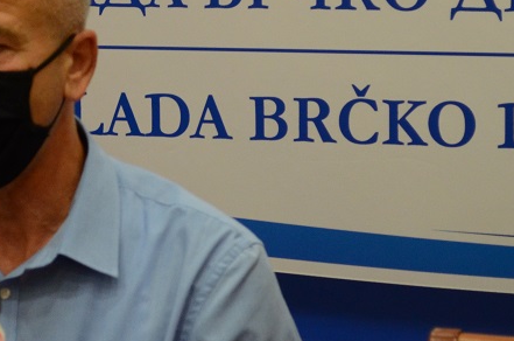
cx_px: 29
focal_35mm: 224
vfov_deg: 6.1
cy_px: 206
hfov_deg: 9.1
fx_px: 3196
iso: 1250
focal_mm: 55
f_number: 5.6
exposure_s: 1/80
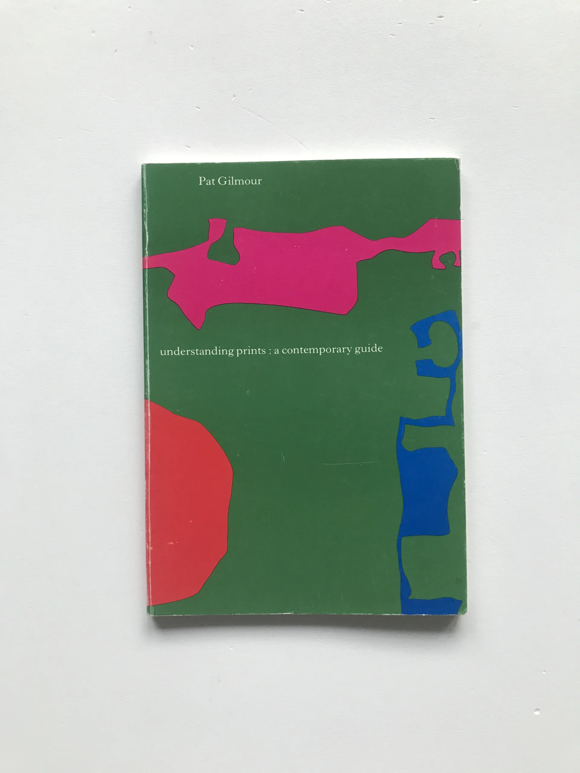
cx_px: 290
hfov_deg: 49.7
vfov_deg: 63.4
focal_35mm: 28
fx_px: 626
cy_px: 386
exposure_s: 1/33
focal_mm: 3.99
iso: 40
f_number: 1.8
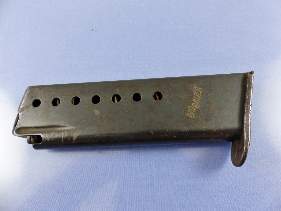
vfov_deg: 54.9
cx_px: 140
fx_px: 203
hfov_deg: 69.4
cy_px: 106
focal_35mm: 25
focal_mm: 4.5
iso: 400
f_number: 2.8
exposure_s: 1/125
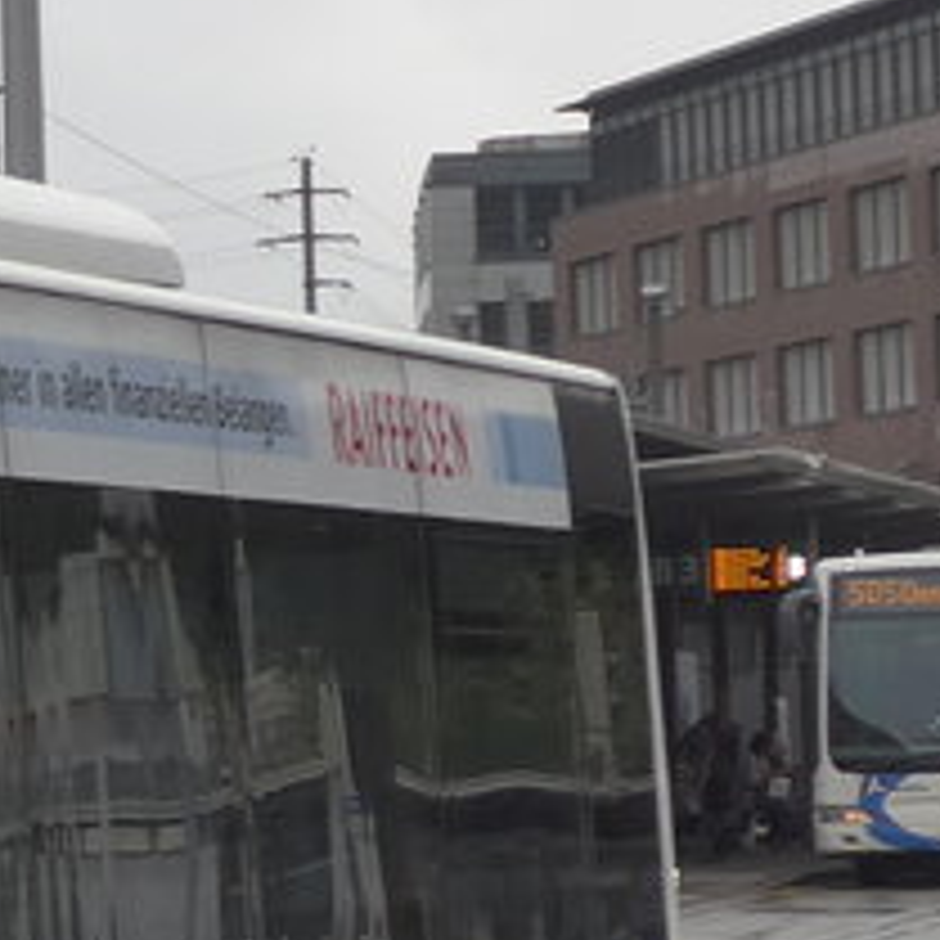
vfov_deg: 7.0
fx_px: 7650
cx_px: -1511
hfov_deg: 6.6
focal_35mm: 249
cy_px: 765
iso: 160
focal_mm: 10.1
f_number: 3.2
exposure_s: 1/125
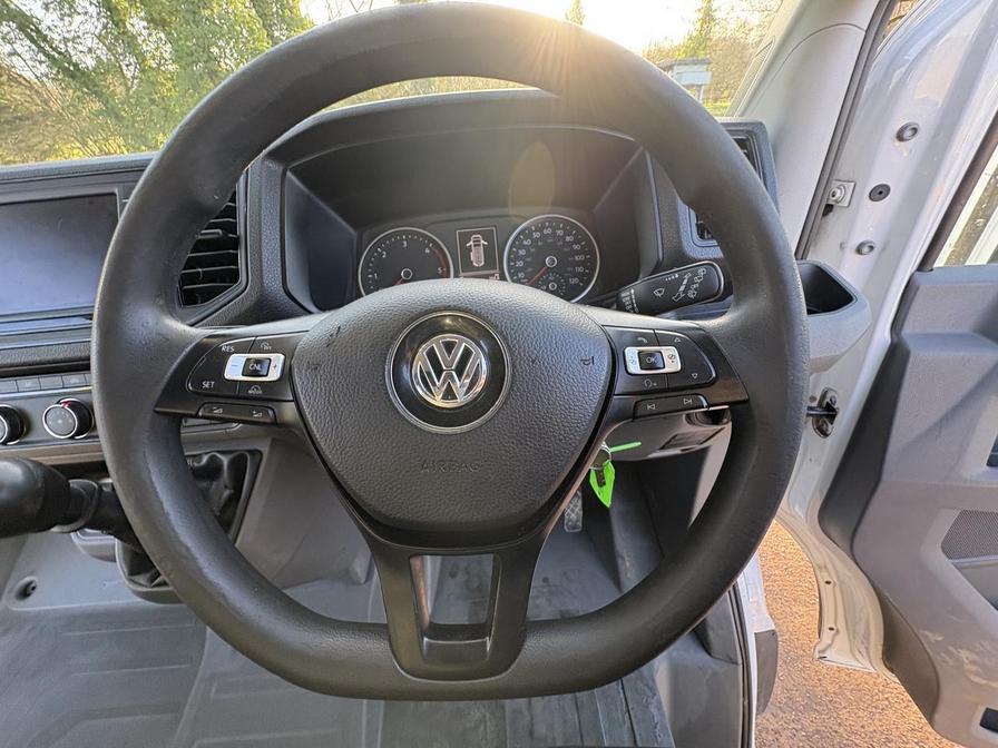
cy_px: 374
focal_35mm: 14
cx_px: 499
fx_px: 404
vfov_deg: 85.7
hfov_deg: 102.1
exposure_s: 1/87
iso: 200
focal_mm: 2.22
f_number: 2.2
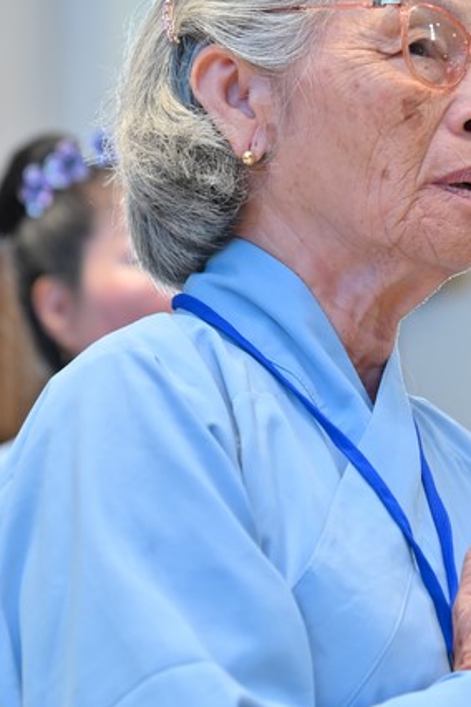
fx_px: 3591
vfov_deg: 11.2
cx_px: 347
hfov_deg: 7.5
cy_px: 280
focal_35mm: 183
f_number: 5
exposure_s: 1/100
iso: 1250
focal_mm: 120
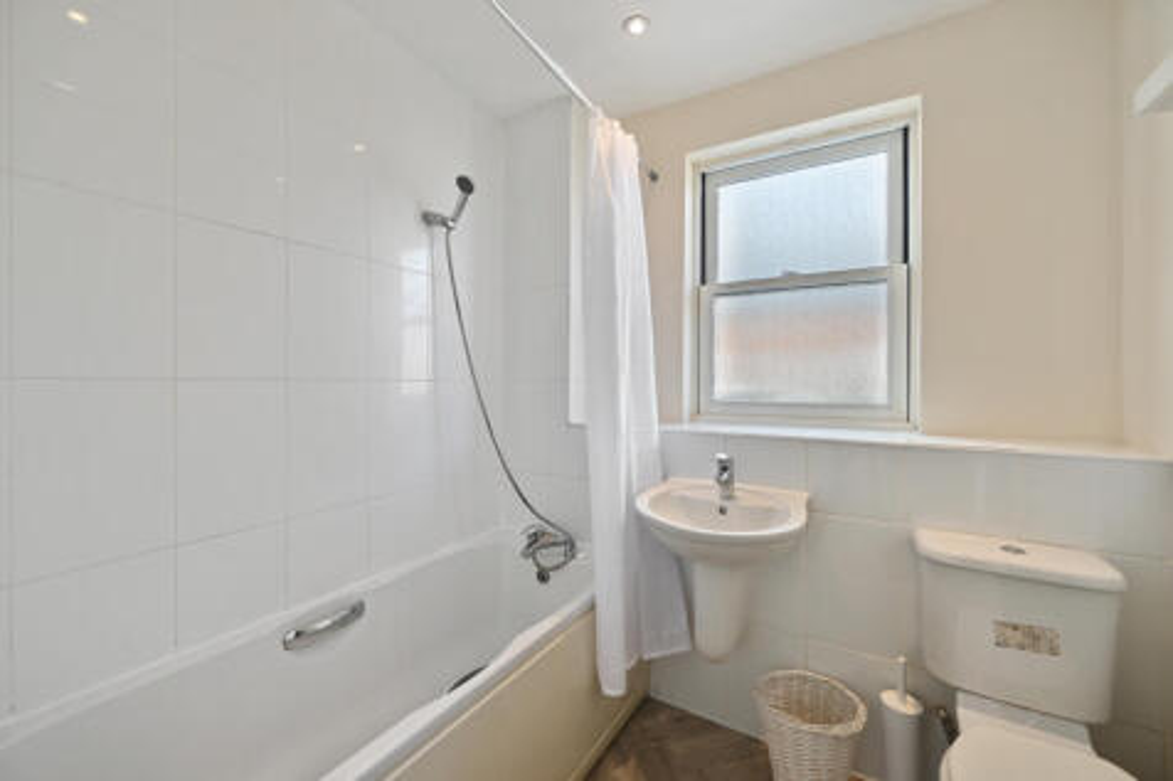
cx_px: 586
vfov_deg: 81.2
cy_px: 390
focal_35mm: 14
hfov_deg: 104.3
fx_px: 456
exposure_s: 1/20
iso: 220
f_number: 7.1
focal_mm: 14
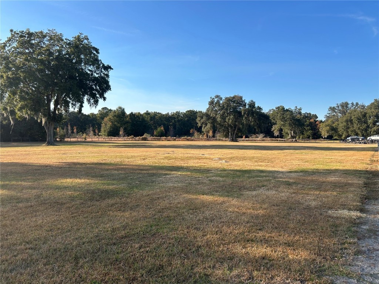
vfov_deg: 53.1
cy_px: 142
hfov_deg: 67.3
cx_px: 190
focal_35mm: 26
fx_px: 285
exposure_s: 1/2695
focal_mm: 5.7
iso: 50
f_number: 1.5
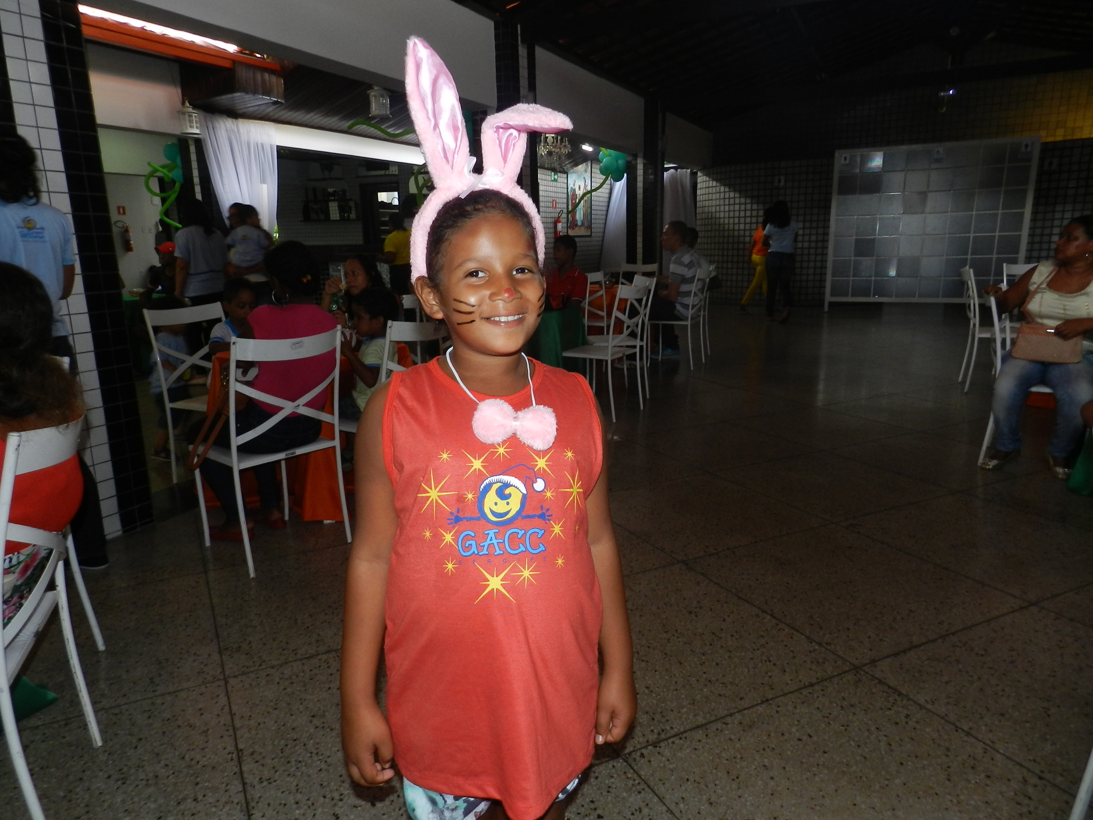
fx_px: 726
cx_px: 546
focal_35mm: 23
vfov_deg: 58.9
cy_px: 410
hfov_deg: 73.9
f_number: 3.4
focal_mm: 4
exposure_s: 1/30
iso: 200
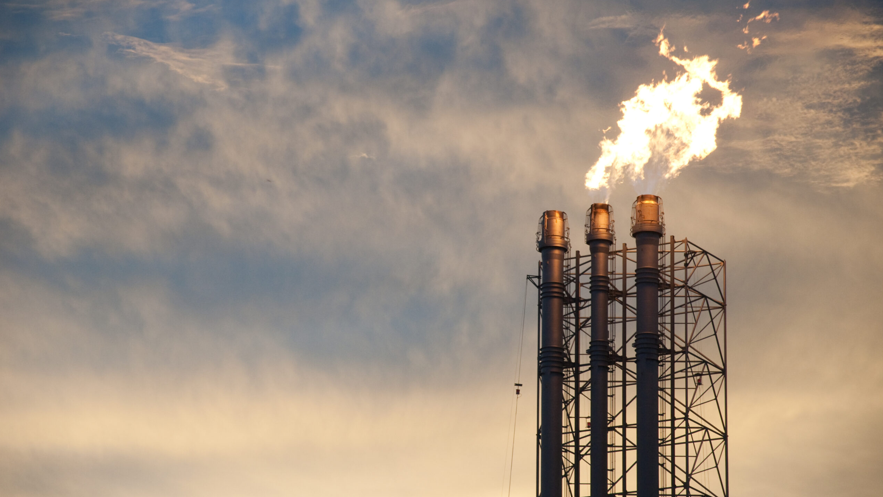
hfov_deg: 13.0
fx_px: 3876
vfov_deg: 7.3
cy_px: 232
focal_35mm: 166
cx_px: 441
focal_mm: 105
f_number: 5.6
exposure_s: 1/80
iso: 500
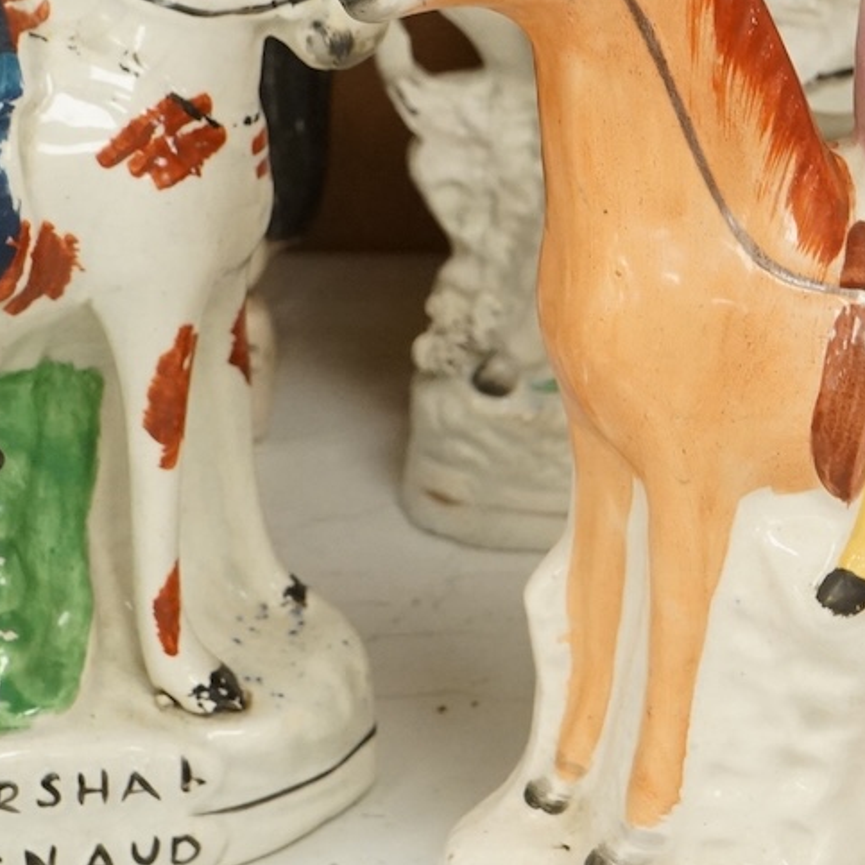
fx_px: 3760
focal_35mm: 133
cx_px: 438
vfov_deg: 13.0
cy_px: 148
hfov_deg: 13.1
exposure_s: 1/100
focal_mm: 44
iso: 2500
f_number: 9
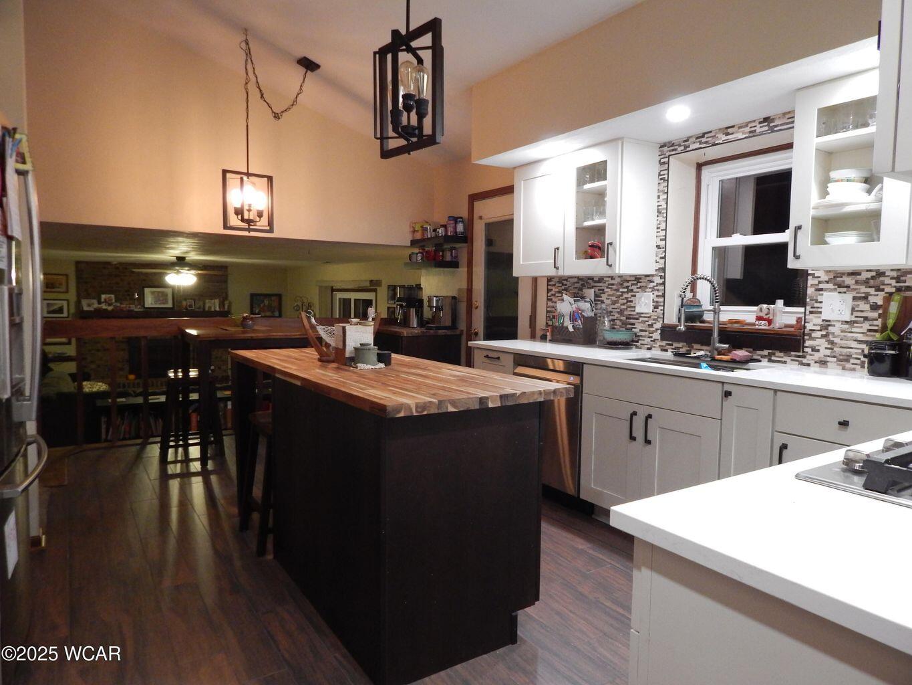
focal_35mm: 23
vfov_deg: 58.9
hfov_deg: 73.9
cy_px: 342
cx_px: 456
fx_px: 606
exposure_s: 1/30
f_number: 3
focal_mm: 4
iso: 360
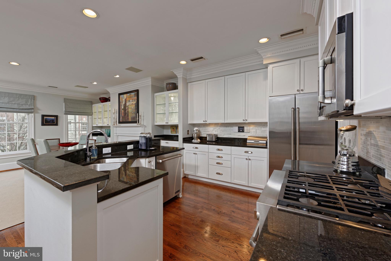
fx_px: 152
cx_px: 196
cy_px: 130
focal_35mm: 14
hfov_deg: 104.2
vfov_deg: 81.2
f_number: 10
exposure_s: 1/10
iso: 320
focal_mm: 14
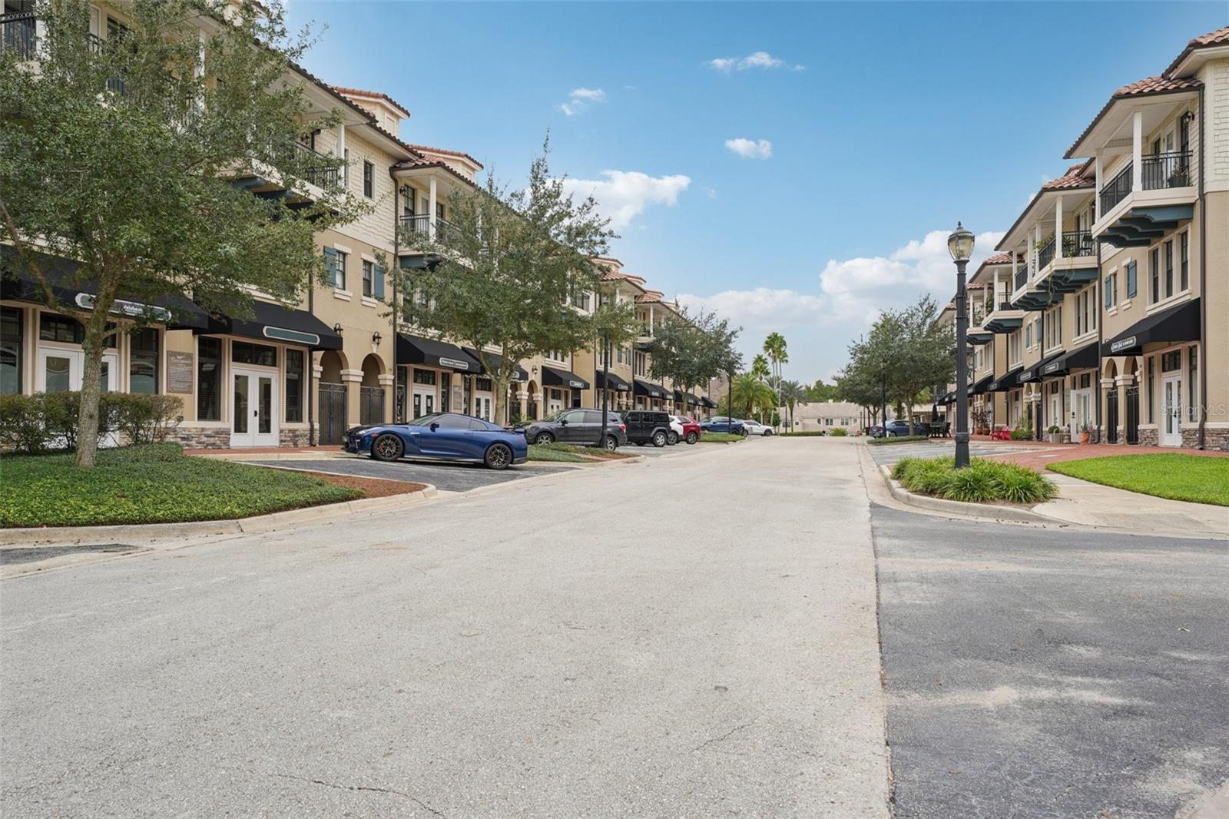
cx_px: 614
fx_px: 819
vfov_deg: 53.1
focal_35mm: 24
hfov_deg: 73.8
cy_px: 410
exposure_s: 1/60
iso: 100
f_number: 9
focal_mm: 24
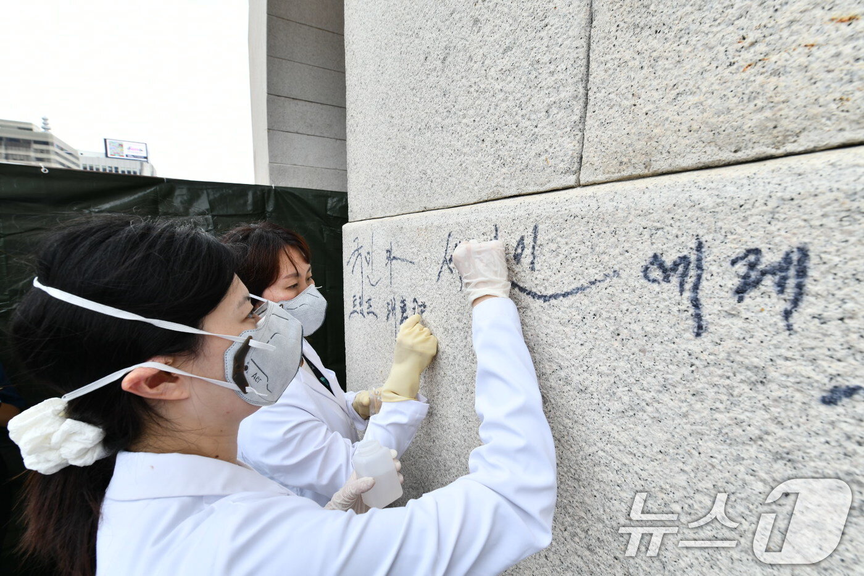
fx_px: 360
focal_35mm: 15
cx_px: 432
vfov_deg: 77.3
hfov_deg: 100.4
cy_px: 288
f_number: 9
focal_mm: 15
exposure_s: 1/250
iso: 400
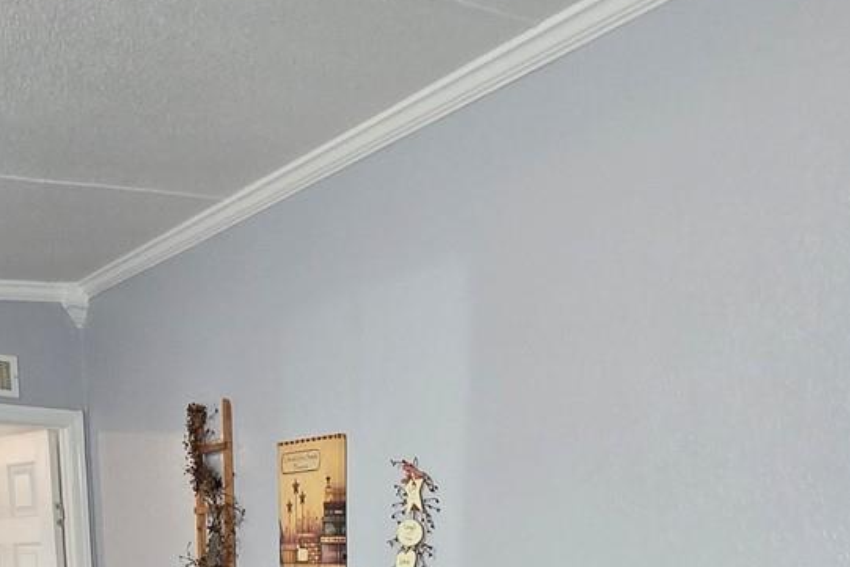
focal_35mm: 40
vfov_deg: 26.0
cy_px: 818
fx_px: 945
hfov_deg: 48.3
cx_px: 371
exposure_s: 1/60
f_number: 2.2
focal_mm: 2.2
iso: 400
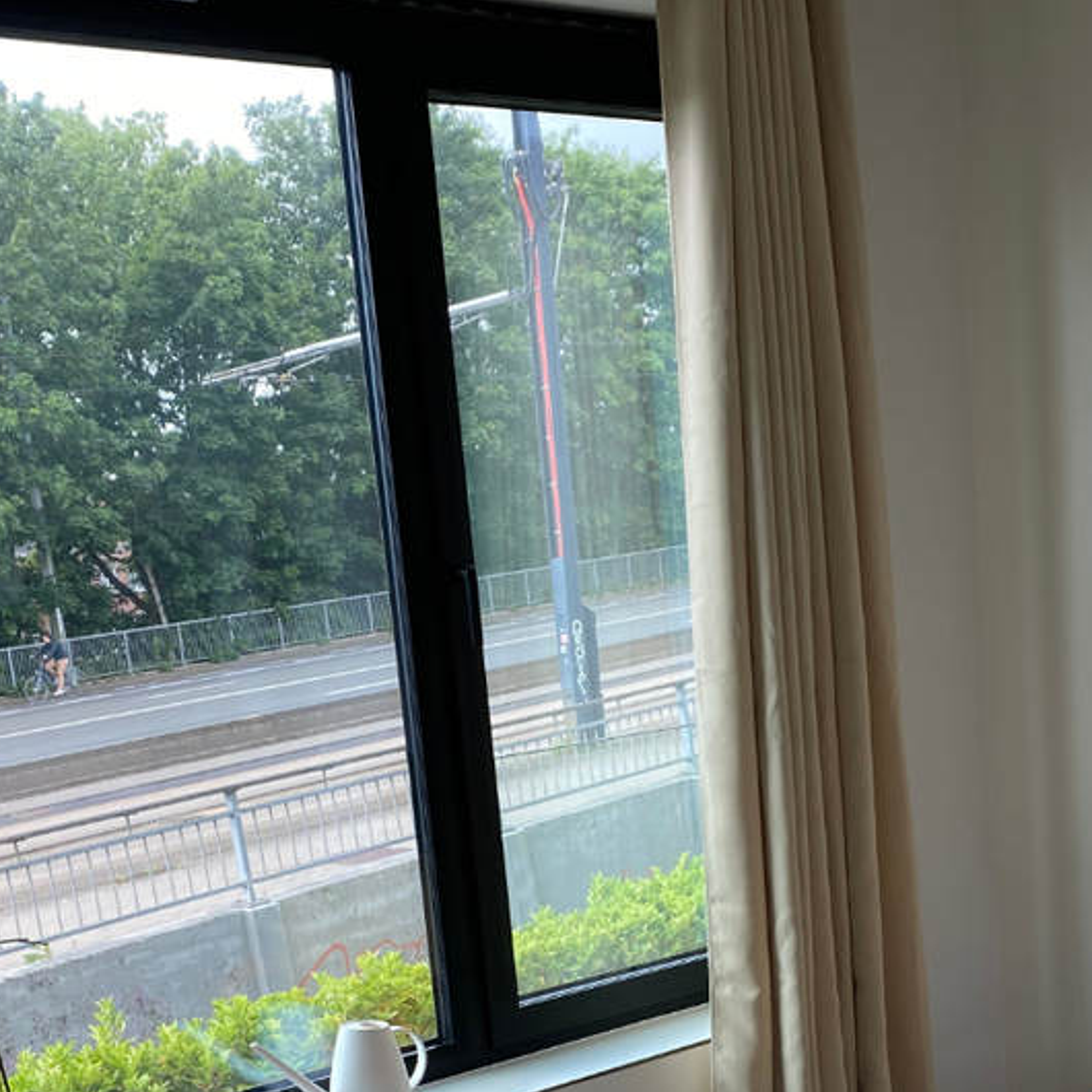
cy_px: 923
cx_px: 610
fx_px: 1856
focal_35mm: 52
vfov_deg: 31.6
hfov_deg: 32.8
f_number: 1.8
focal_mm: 4.25
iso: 32
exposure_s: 1/122
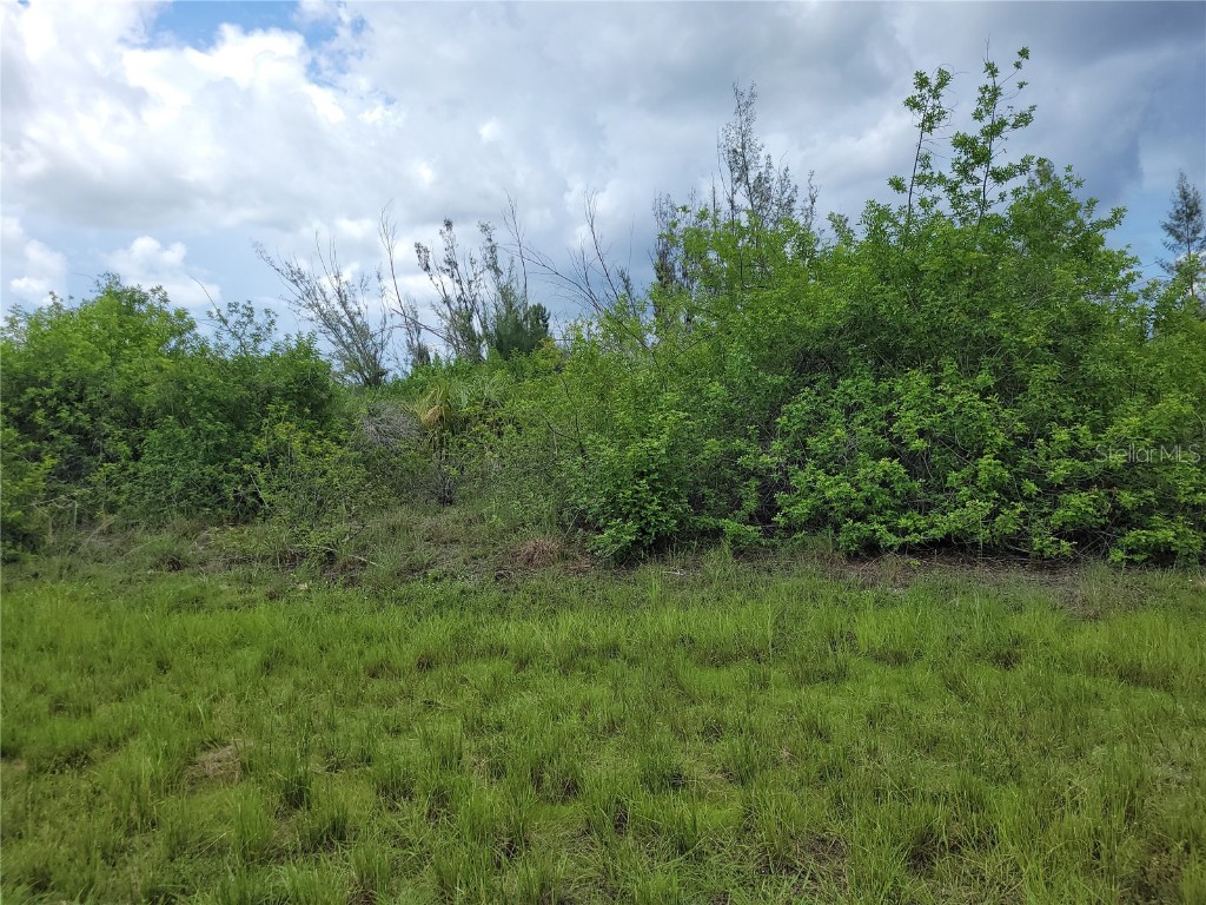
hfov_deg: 67.3
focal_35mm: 26
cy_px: 452
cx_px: 603
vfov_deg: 53.1
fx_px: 906
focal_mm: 5.4
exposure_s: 1/1994
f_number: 1.8
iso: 40
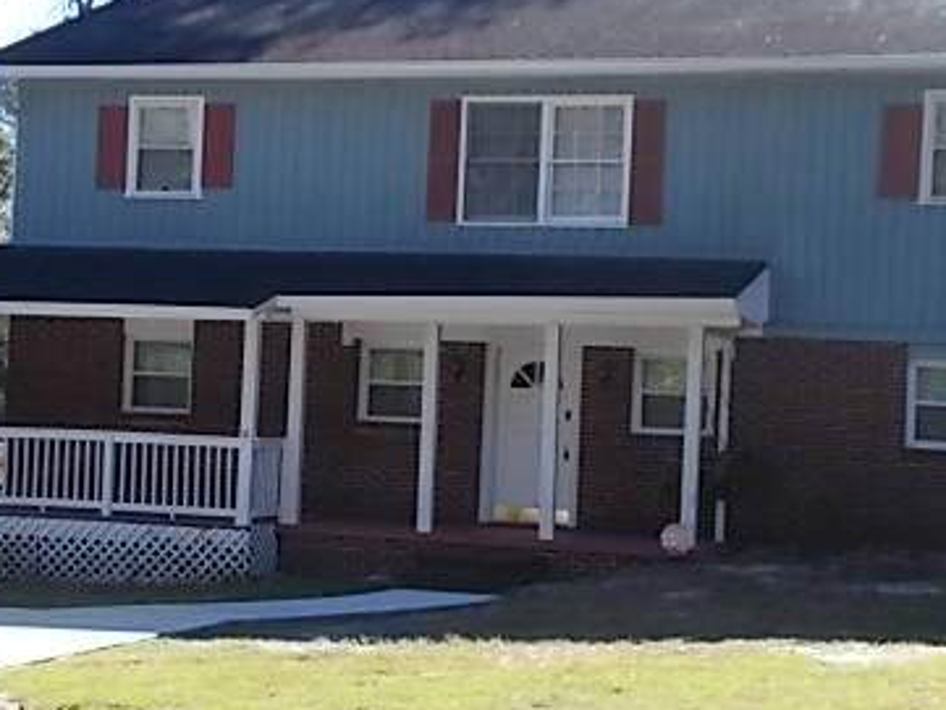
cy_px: 362
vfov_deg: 18.9
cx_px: 427
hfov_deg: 25.0
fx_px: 2132
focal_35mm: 78
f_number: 4.2
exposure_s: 1/250
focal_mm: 7.9
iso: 80
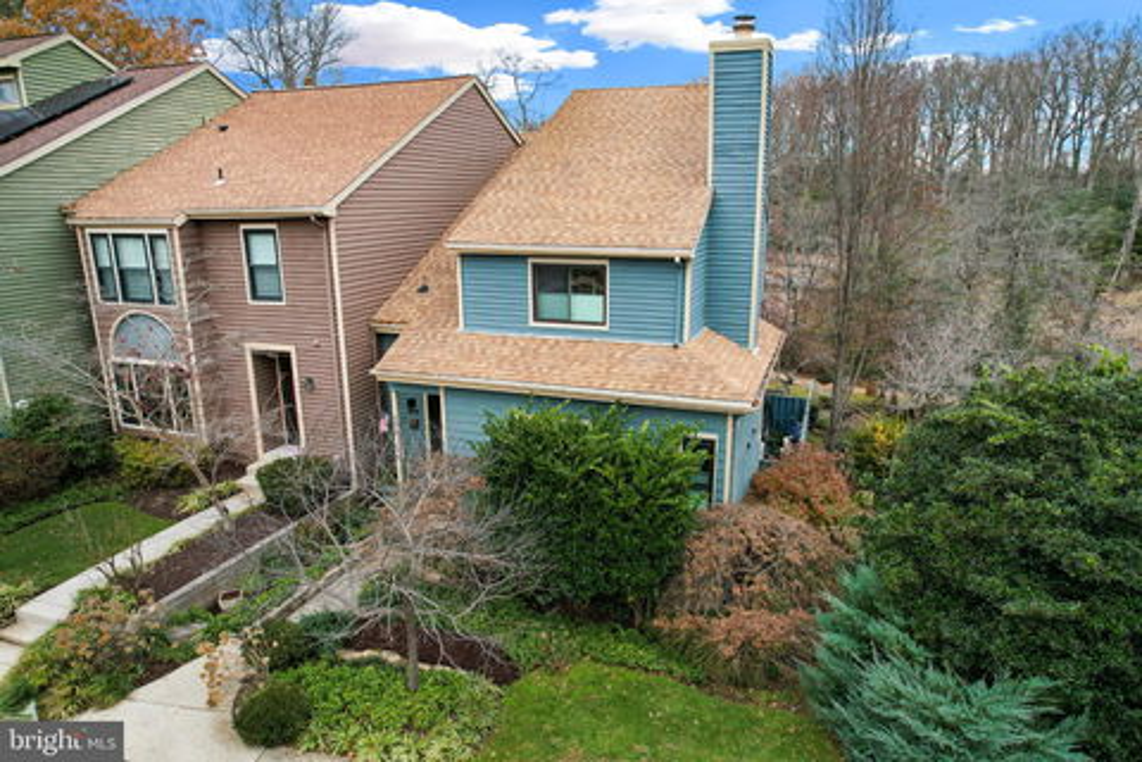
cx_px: 571
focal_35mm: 22
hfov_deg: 78.6
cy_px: 381
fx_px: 698
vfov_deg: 57.2
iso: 100
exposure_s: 1/240
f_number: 2.8
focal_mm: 8.38
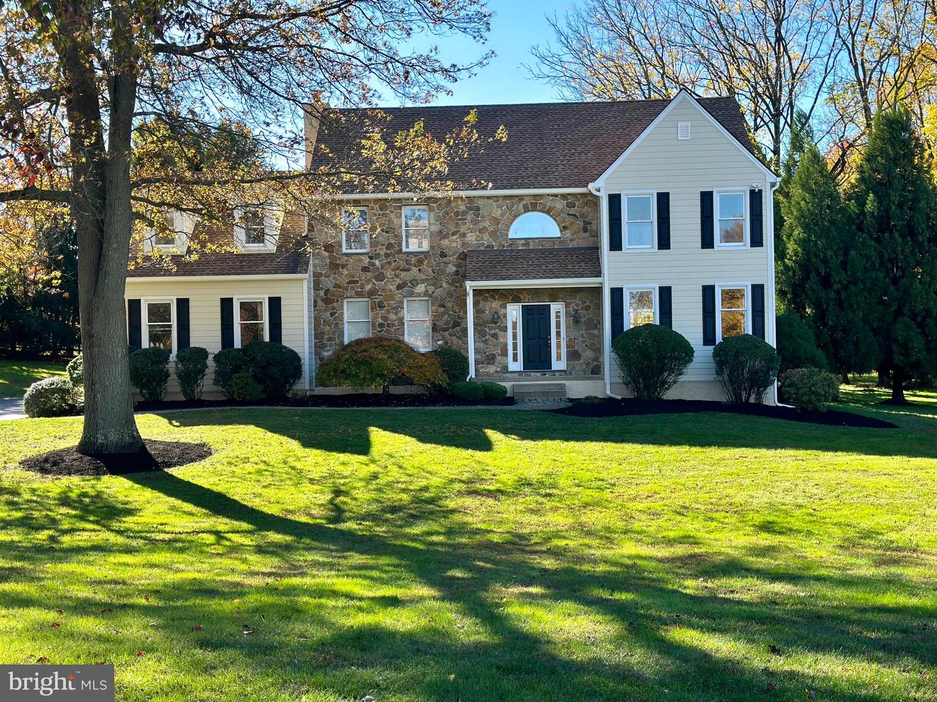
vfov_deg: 30.3
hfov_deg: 39.7
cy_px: 351
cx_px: 468
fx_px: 1299
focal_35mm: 48
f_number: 1.78
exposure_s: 1/751
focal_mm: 6.86
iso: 64
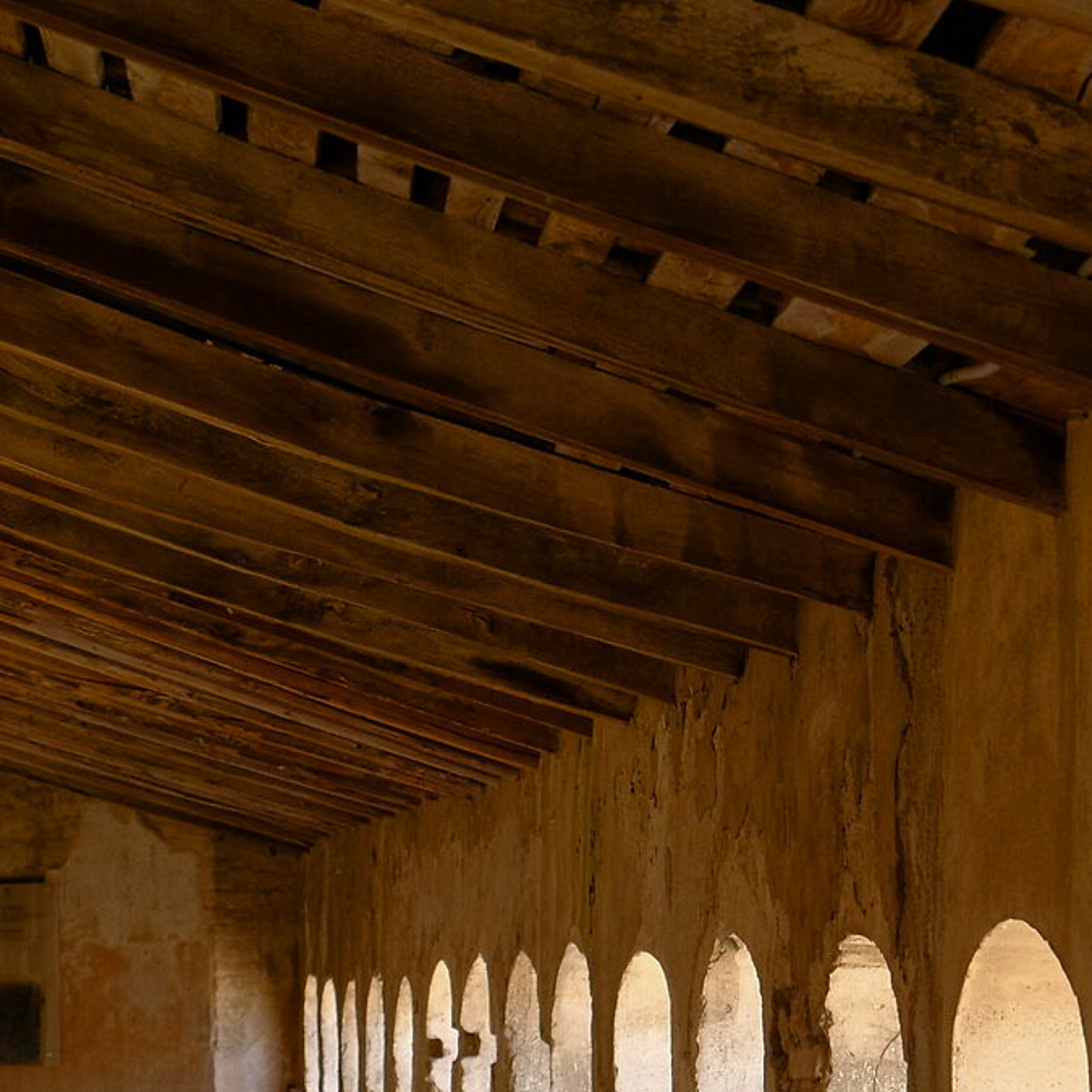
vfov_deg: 12.9
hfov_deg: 13.1
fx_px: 4747
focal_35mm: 133
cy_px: 1244
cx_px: 557
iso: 640
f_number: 4
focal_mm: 29.2
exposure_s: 1/42
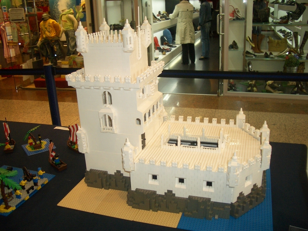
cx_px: 154
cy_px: 116
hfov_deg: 52.6
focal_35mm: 35
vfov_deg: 40.7
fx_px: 311
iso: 100
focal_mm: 5.8
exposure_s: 1/60
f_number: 2.6
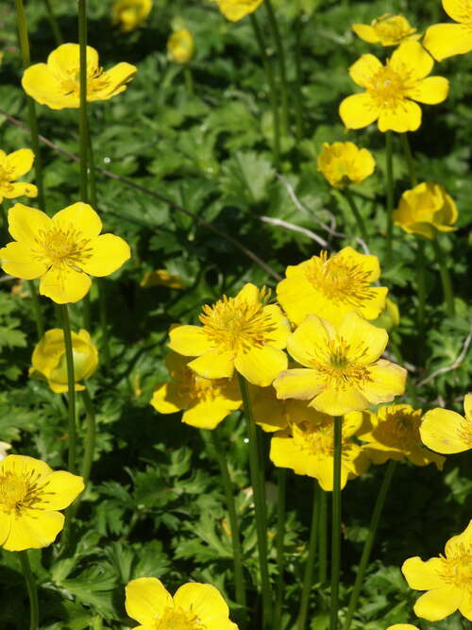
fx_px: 3110
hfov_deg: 8.7
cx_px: 236
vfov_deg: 11.6
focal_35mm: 171
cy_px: 315
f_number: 6.7
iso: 100
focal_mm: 43.42
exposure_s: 1/750
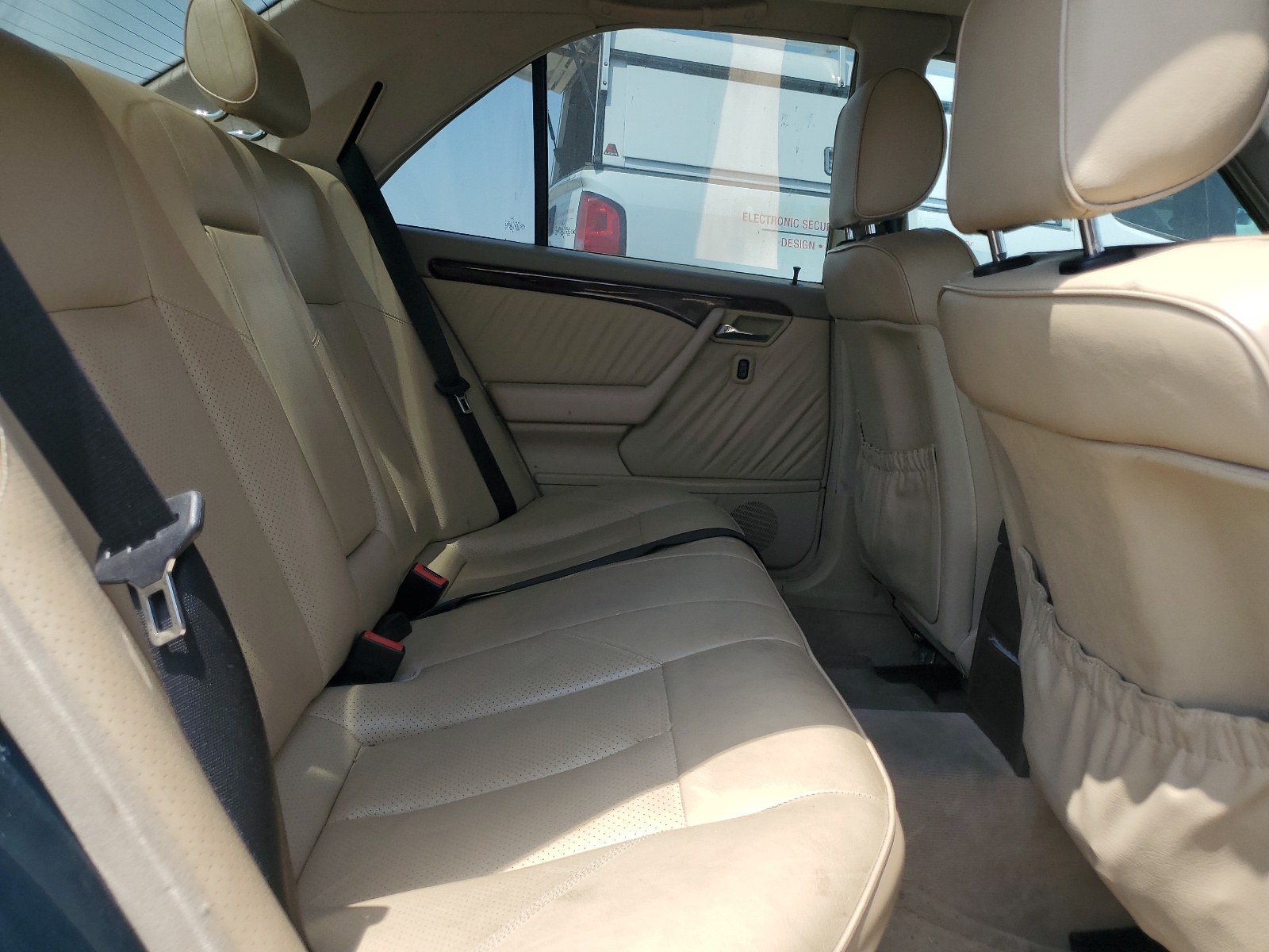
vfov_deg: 53.1
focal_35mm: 26
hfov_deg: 67.3
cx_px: 634
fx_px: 953
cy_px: 476
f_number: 1.5
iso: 50
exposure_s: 1/1429
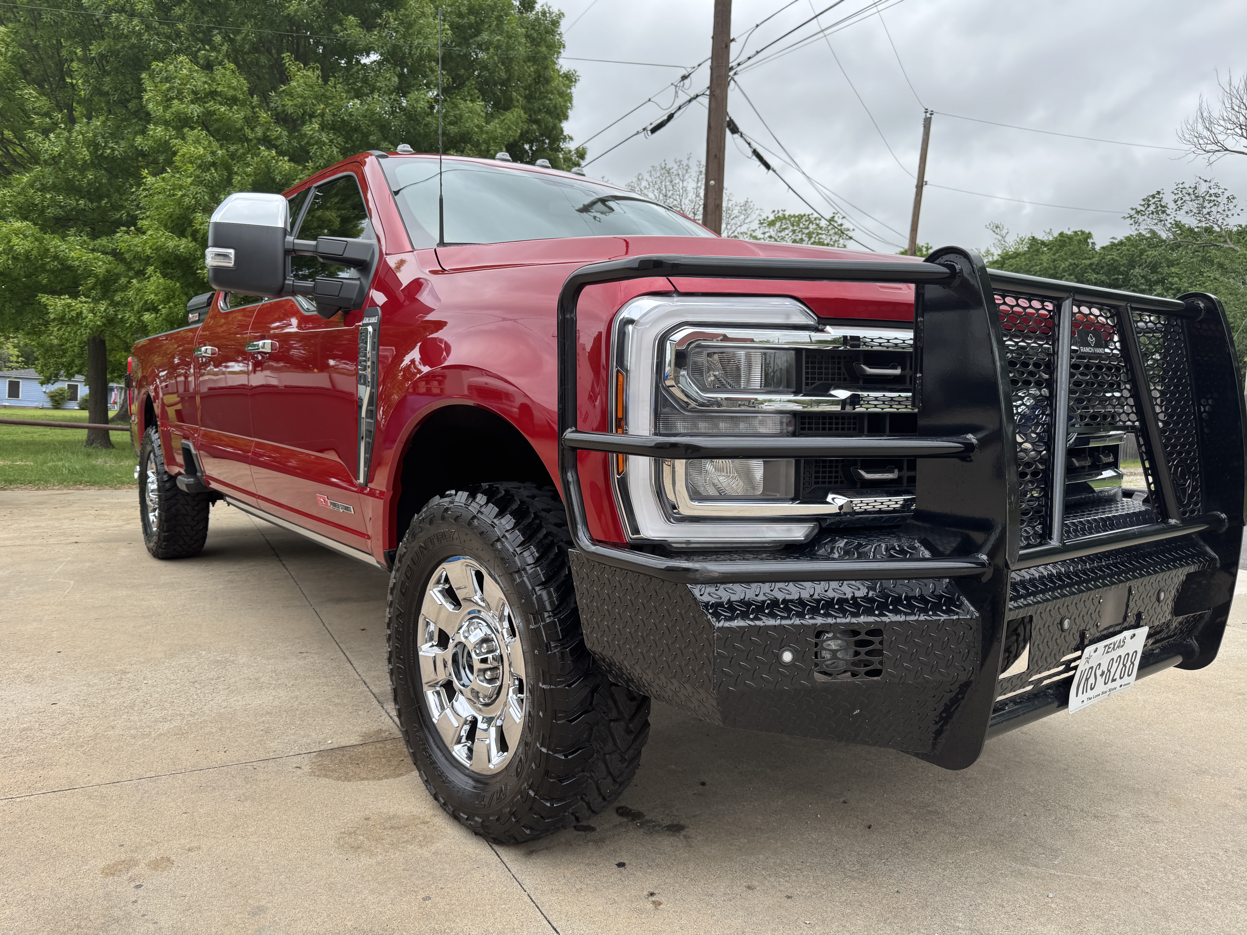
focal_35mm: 24
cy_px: 468
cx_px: 624
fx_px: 865
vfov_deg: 56.8
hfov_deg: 71.6
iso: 80
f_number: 1.78
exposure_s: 1/980
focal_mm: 6.76
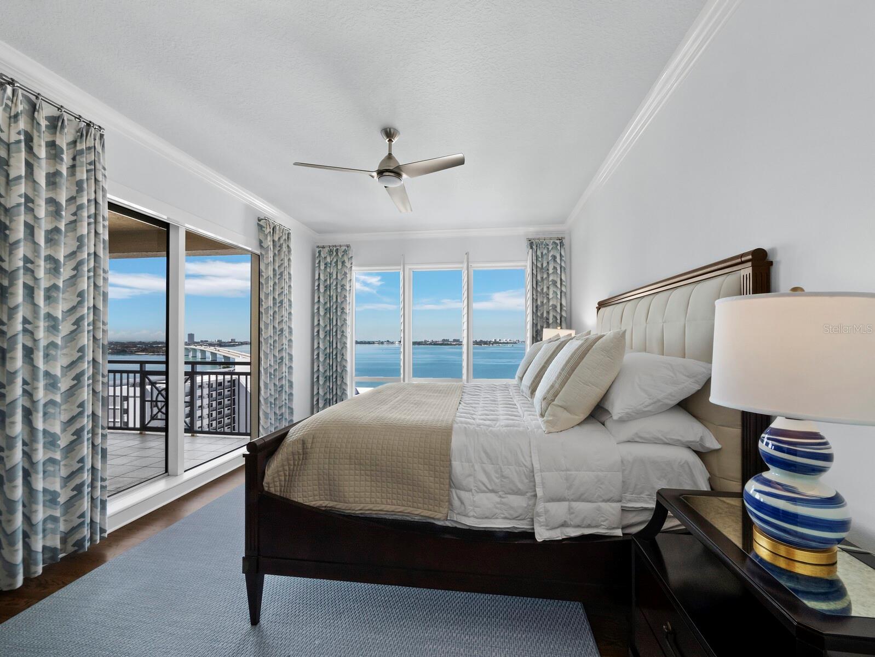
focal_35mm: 14
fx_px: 354
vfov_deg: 85.7
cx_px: 438
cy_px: 328
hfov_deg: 102.0
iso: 320
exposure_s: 1/8
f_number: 14
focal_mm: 7
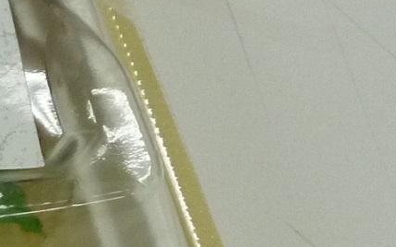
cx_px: -575
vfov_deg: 6.3
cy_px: 361
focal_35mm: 205
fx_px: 2212
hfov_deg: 9.1
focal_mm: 6.4
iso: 250
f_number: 3.5
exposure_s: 1/60
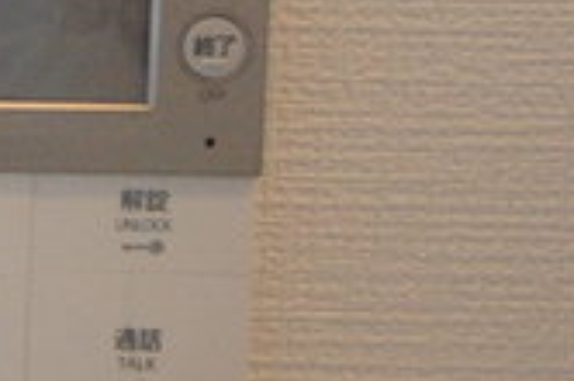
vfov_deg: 14.8
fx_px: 1383
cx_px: -488
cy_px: -152
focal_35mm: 87
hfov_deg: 18.1
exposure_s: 1/125
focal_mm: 15
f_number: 5.6
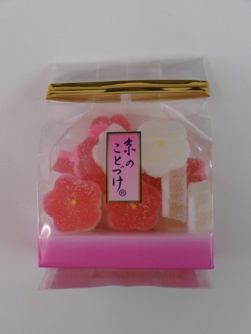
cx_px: 126
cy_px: 167
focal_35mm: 64
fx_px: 619
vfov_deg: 30.3
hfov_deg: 22.9
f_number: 5.2
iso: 663
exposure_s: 1/125
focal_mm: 11.5
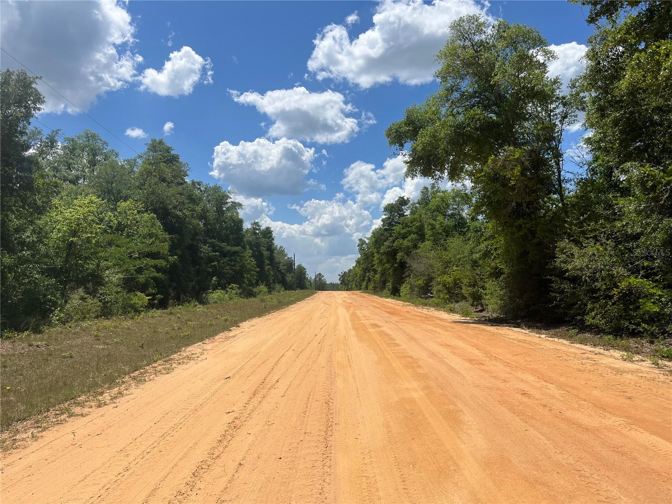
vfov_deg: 53.1
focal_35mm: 26
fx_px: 505
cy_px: 252
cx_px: 336
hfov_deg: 67.3
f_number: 1.6
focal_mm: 5.1
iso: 50
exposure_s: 1/6494
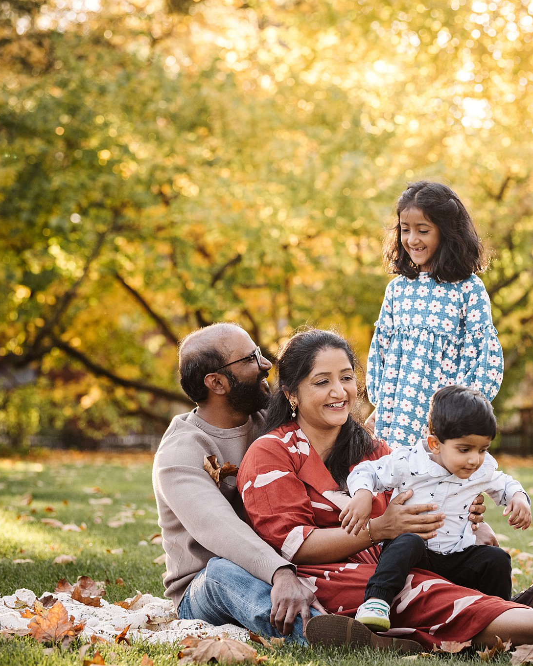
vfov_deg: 13.4
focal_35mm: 144
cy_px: 333
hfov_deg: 10.7
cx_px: 426
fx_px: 2839
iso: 400
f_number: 4
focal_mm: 102
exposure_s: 1/200
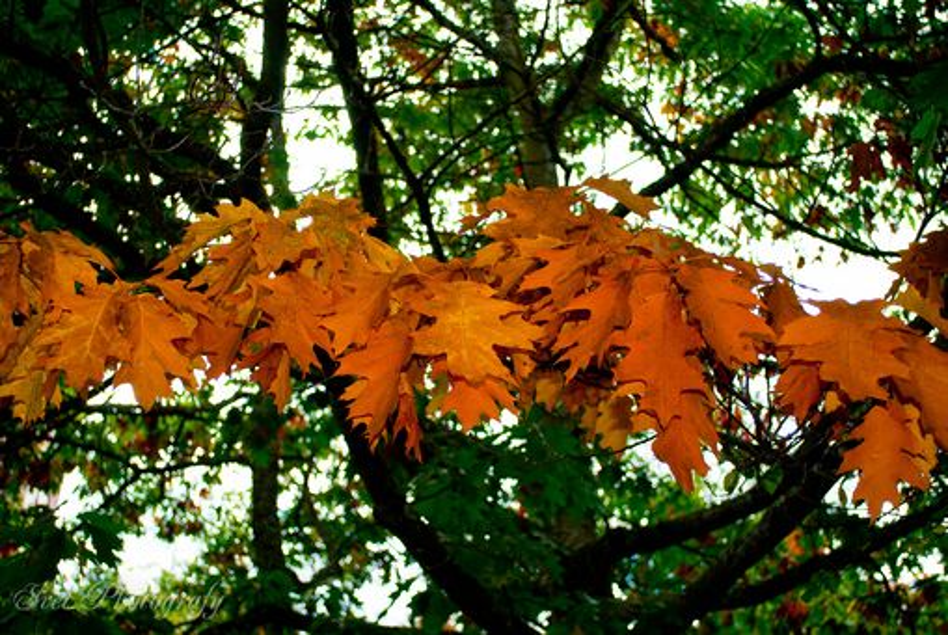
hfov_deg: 37.8
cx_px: 474
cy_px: 318
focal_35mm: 52
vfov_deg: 25.8
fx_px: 1384
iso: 100
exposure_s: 1/160
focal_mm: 35
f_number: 5
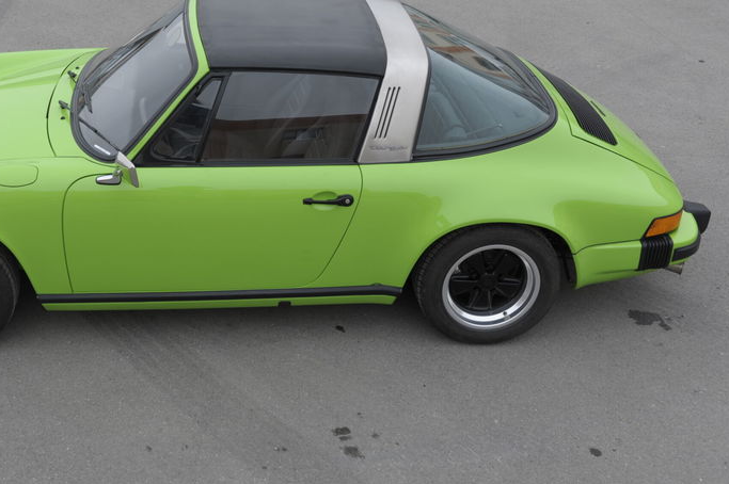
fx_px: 1032
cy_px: 167
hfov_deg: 38.4
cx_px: 229
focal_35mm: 51
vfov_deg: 26.3
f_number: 6.3
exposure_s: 1/160
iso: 200
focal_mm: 34
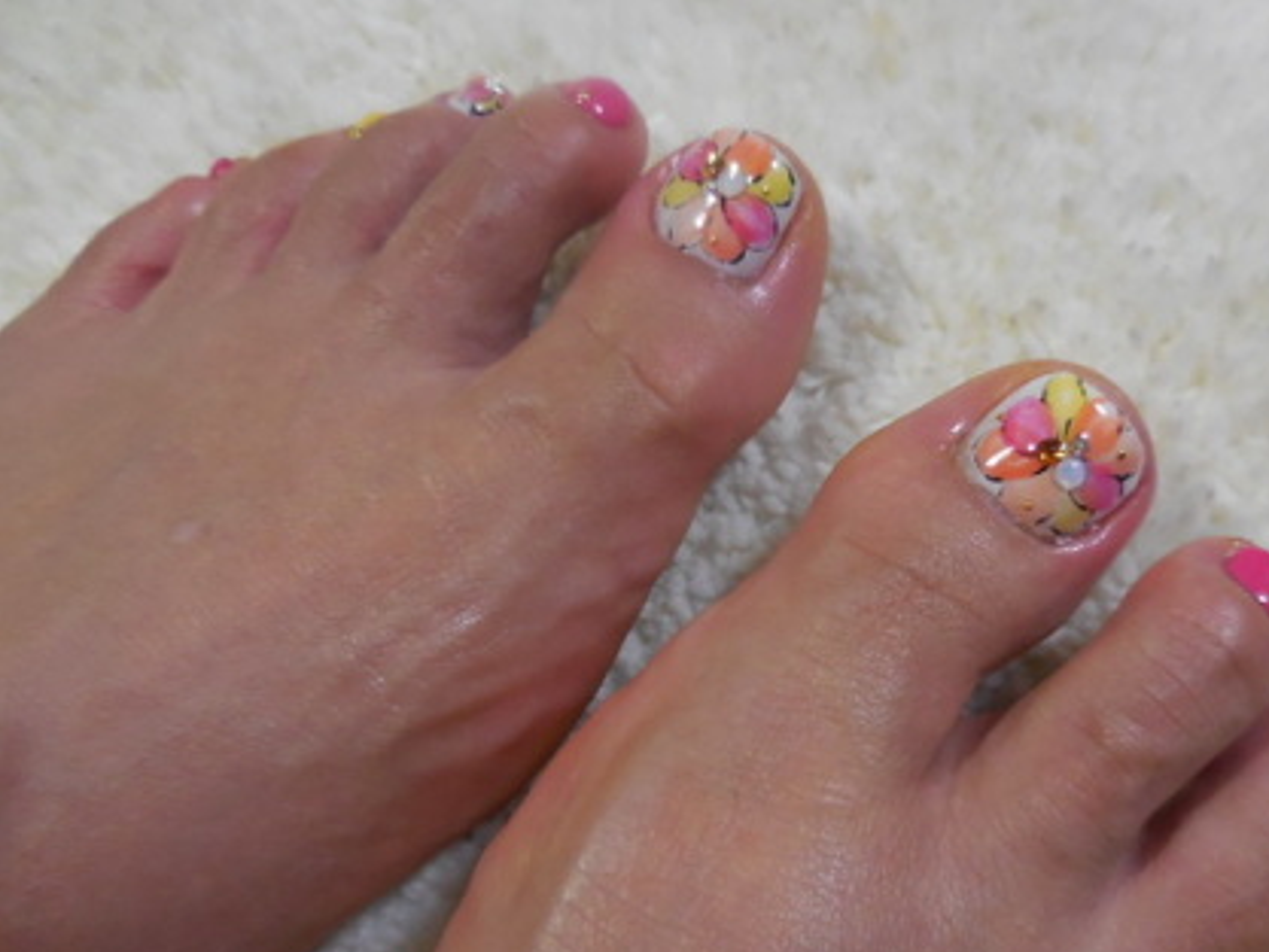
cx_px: 758
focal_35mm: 30
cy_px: 543
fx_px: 1100
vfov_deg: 46.7
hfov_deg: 59.5
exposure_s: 1/25
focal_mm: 4.5
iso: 400
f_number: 3.3
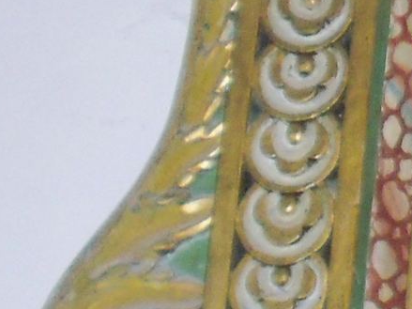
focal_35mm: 196
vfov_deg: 7.6
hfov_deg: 9.5
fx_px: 2332
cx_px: 794
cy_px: 38
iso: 400
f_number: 4.1
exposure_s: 1/60
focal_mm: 7.7
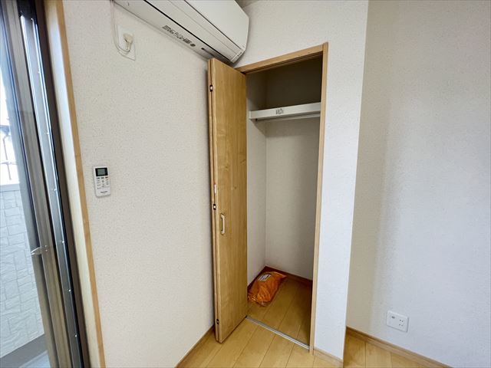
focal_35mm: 13
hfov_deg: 106.2
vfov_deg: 89.9
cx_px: 246
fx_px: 184
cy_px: 184
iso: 250
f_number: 1.8
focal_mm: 1.57
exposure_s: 1/95
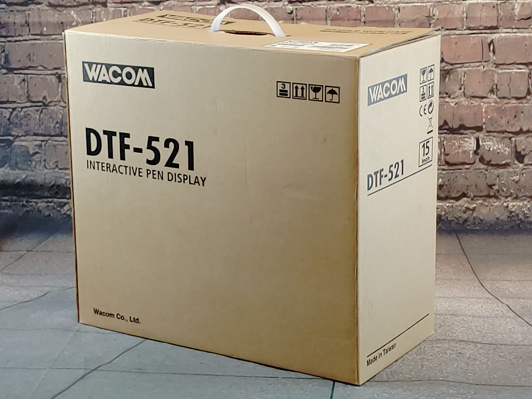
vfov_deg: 16.6
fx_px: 1368
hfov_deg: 22.0
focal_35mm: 89
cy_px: 198
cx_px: 264
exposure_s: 1/60
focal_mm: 4.36
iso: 100
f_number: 1.8
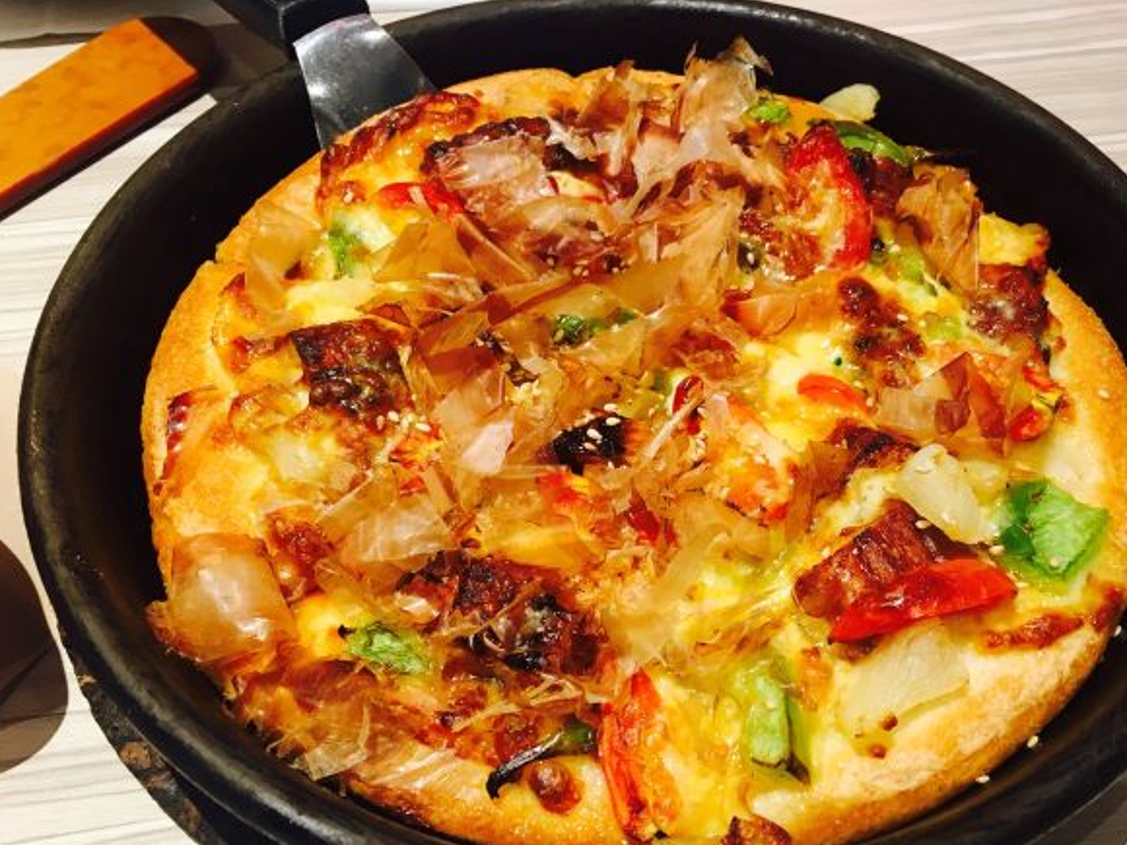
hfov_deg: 52.4
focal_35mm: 35
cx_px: 645
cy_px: 500
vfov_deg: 40.5
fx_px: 1140
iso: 80
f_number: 2.2
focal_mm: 4.15
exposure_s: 1/33
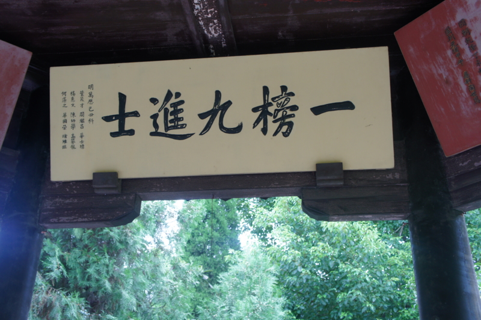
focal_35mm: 39
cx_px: 240
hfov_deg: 49.6
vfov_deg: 34.2
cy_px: 160
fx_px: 521
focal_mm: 26
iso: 200
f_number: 6.3
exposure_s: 1/50
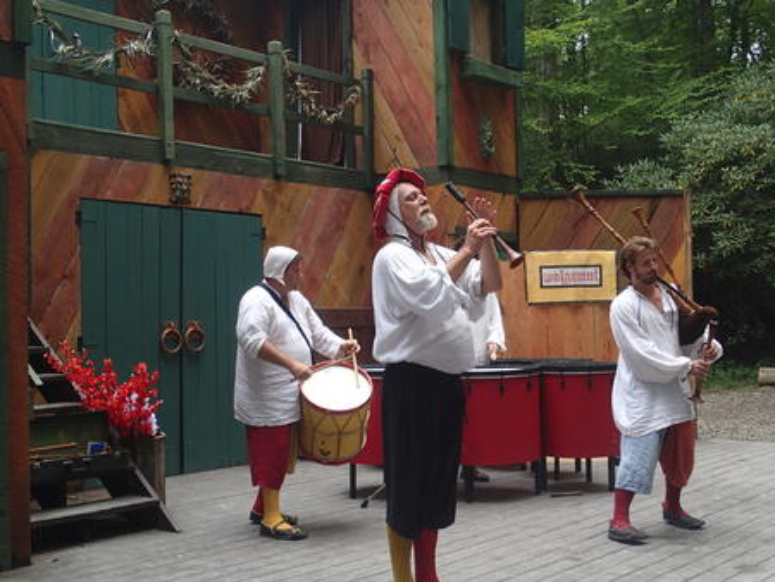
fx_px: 896
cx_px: 388
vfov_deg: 36.0
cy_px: 291
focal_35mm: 40
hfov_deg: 46.8
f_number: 4
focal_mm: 7.3
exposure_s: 1/125
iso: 100
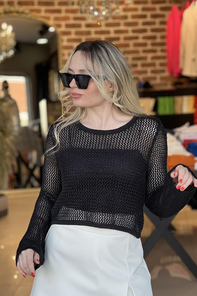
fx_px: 796
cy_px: 175
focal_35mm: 97
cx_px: 108
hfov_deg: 14.1
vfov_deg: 21.0
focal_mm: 9
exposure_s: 1/100
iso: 50
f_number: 2.8
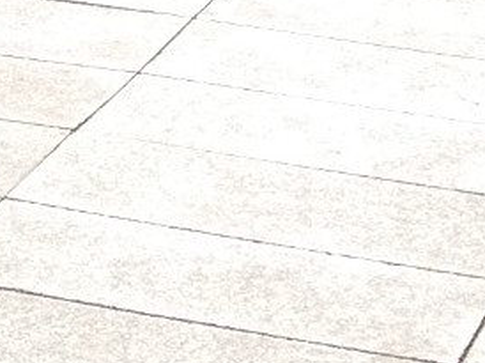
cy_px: -832
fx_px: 3668
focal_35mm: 262
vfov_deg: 5.3
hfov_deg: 7.3
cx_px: -391
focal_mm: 4.28
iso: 64
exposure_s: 1/1842
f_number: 2.4
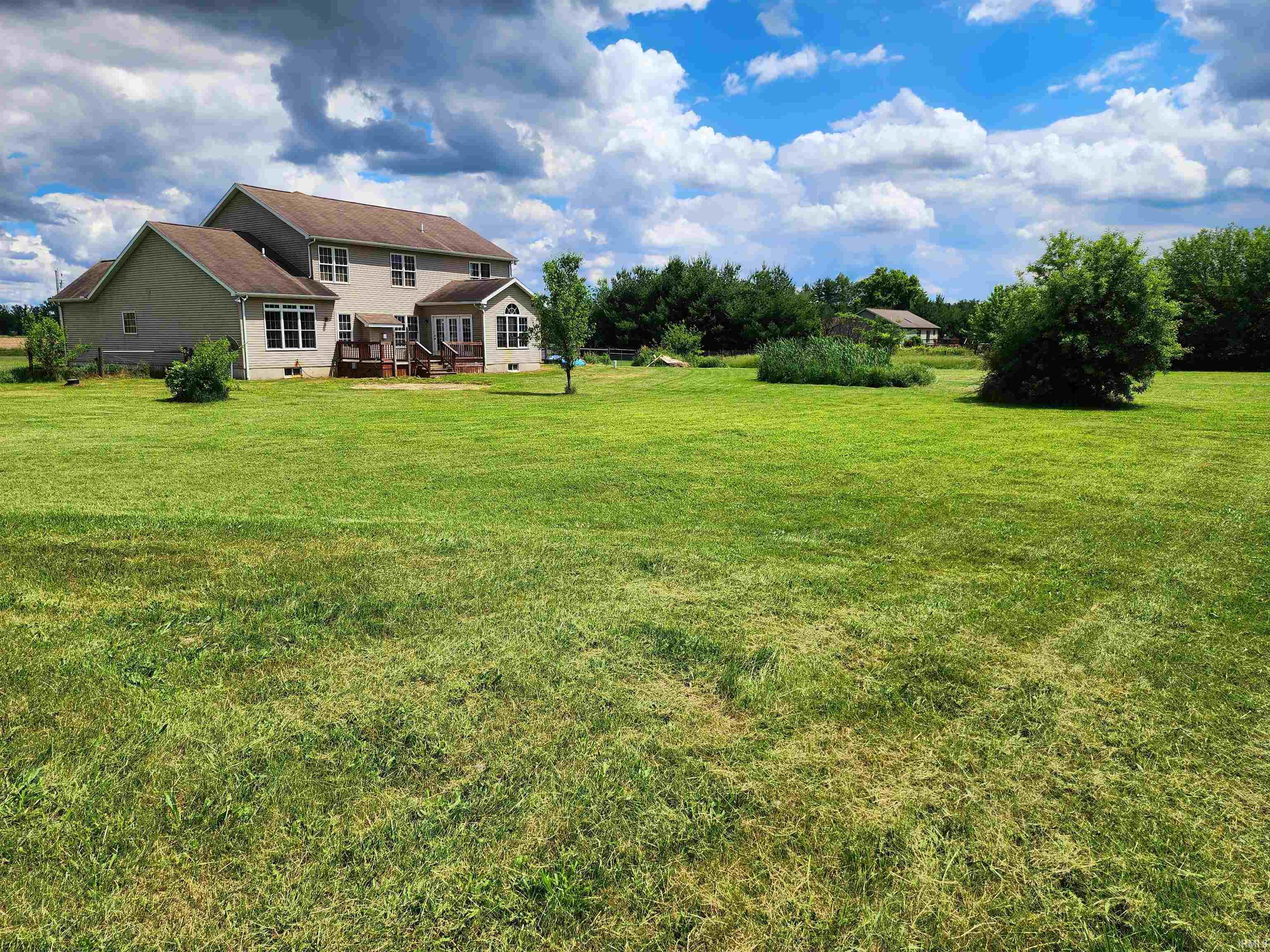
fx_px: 844
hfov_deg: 73.9
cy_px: 476
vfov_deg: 58.9
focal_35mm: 23
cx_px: 635
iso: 12
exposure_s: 1/2000
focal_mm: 6.4
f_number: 1.8
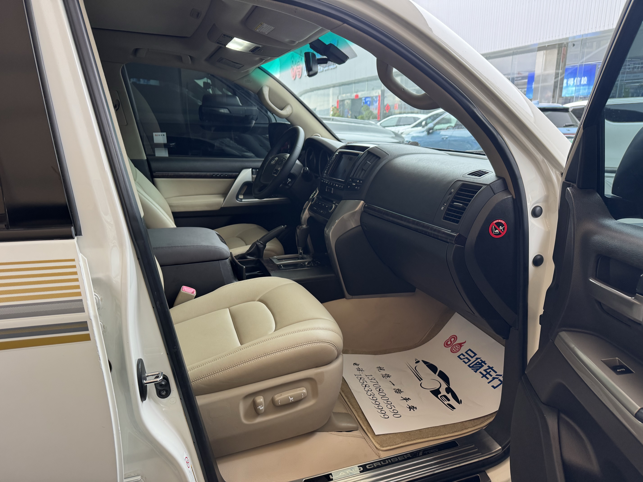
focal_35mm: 24
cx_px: 322
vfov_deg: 56.8
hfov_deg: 71.6
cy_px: 241
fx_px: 446
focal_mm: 6.76
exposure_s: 1/100
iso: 160
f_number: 1.78
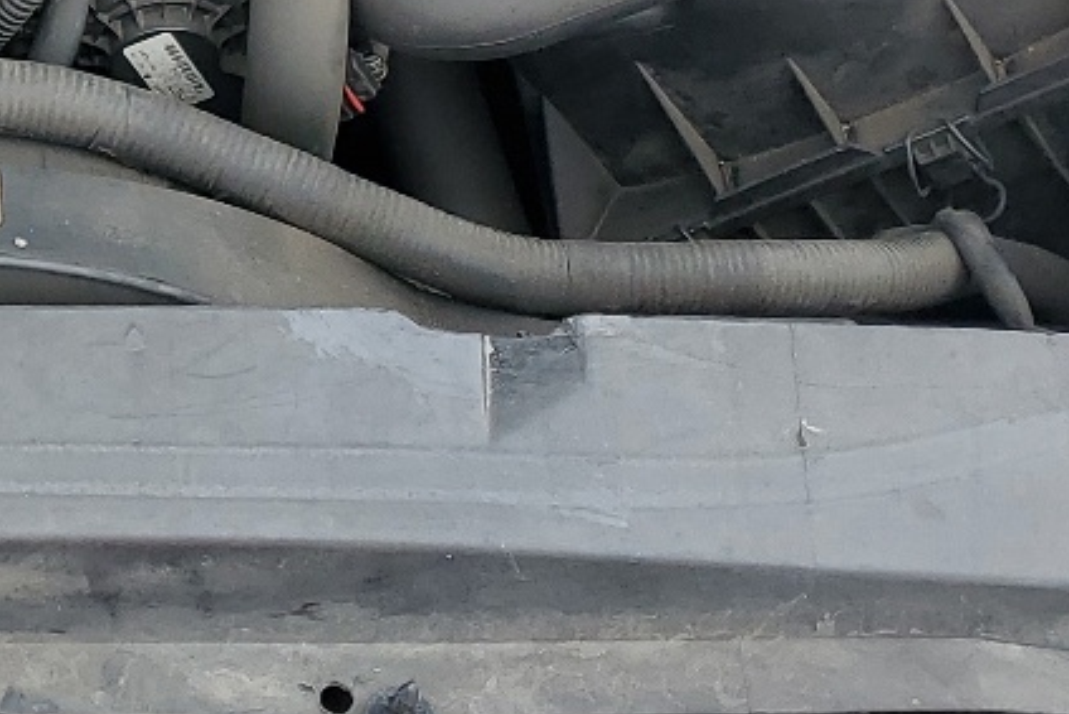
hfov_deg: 18.8
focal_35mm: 102
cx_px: -247
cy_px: 66
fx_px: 3030
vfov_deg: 13.3
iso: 50
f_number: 1.5
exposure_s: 1/769
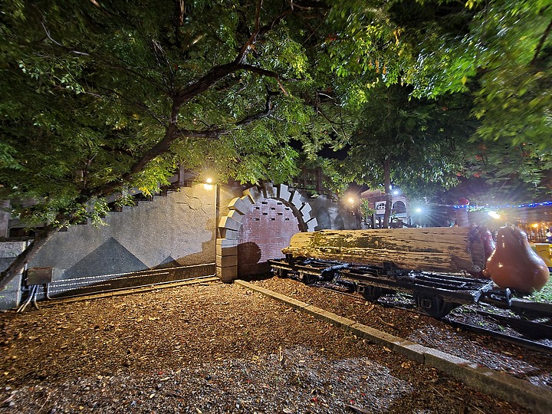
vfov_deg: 89.9
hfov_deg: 106.2
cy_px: 207
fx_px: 207
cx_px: 276
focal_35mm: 13
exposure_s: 1/4
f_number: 2.2
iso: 320
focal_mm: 2.2
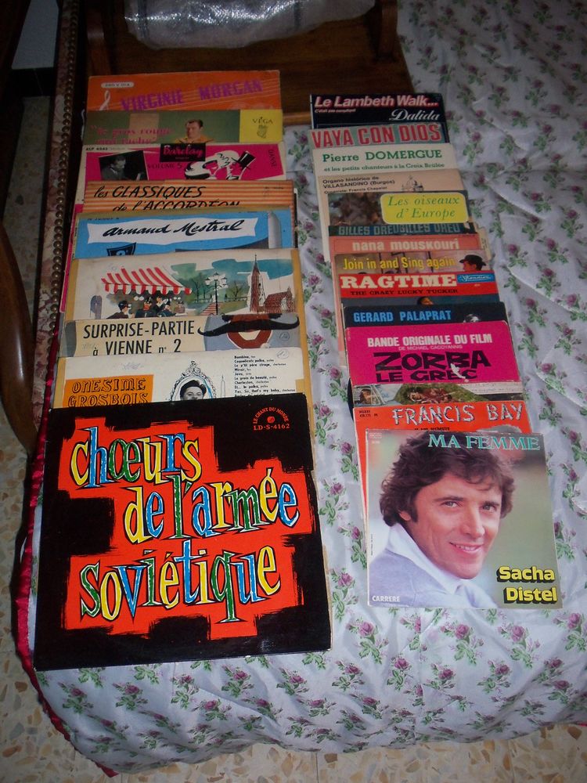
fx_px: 859
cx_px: 294
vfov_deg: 49.0
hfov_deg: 37.7
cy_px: 392
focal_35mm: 38
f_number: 3.5
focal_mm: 6.3
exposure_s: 1/60
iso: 200
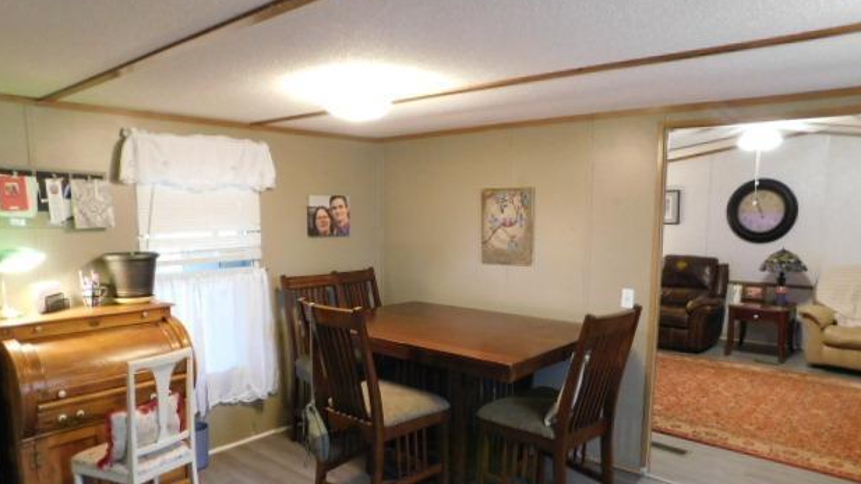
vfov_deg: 44.1
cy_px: 294
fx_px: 594
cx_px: 417
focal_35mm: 26
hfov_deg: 71.9
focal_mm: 4
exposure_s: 1/15
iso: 400
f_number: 3
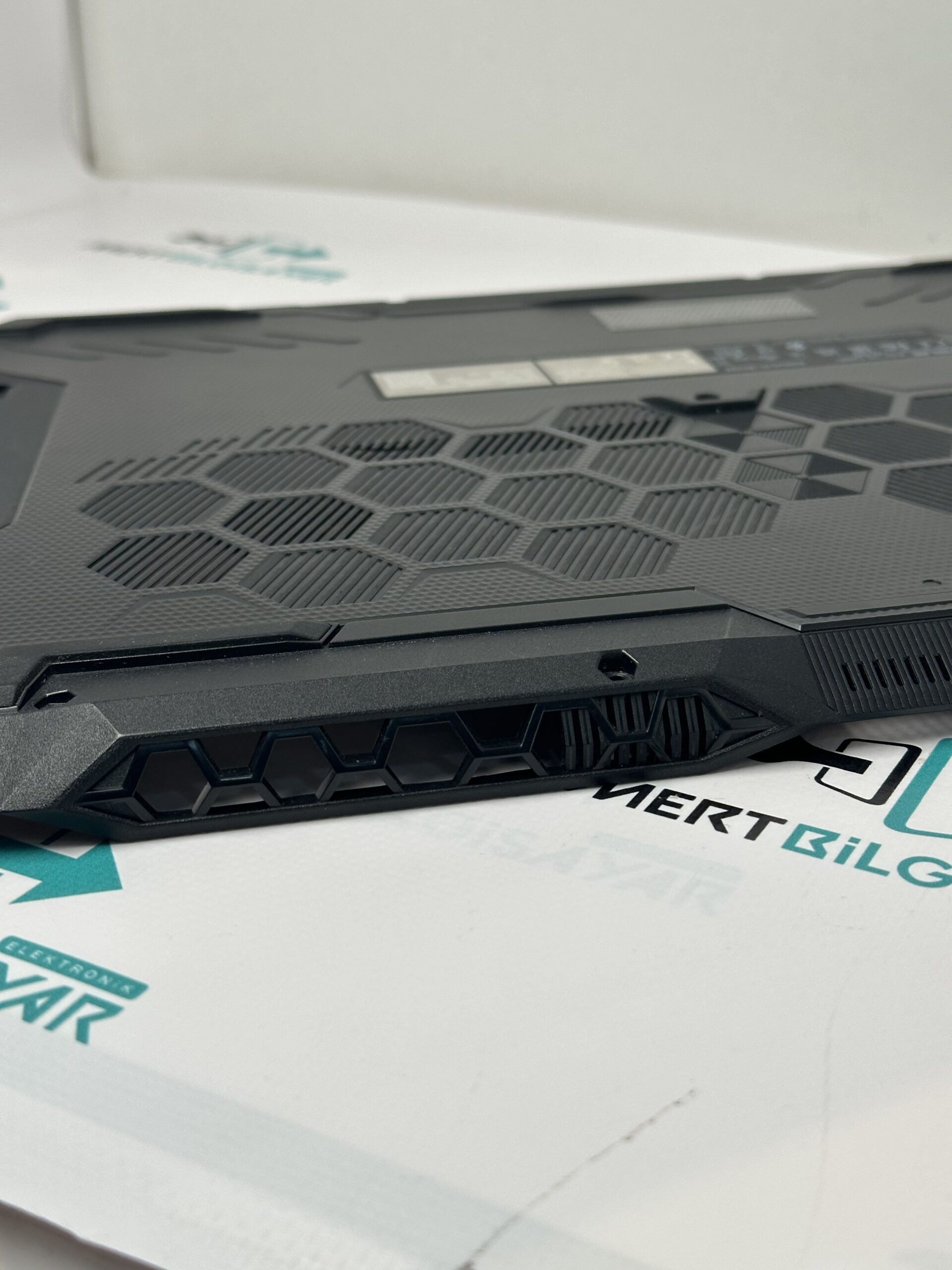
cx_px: 476
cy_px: 635
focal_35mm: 48
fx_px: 1760
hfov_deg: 30.3
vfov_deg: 39.7
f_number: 1.78
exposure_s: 1/642
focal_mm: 6.86
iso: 64
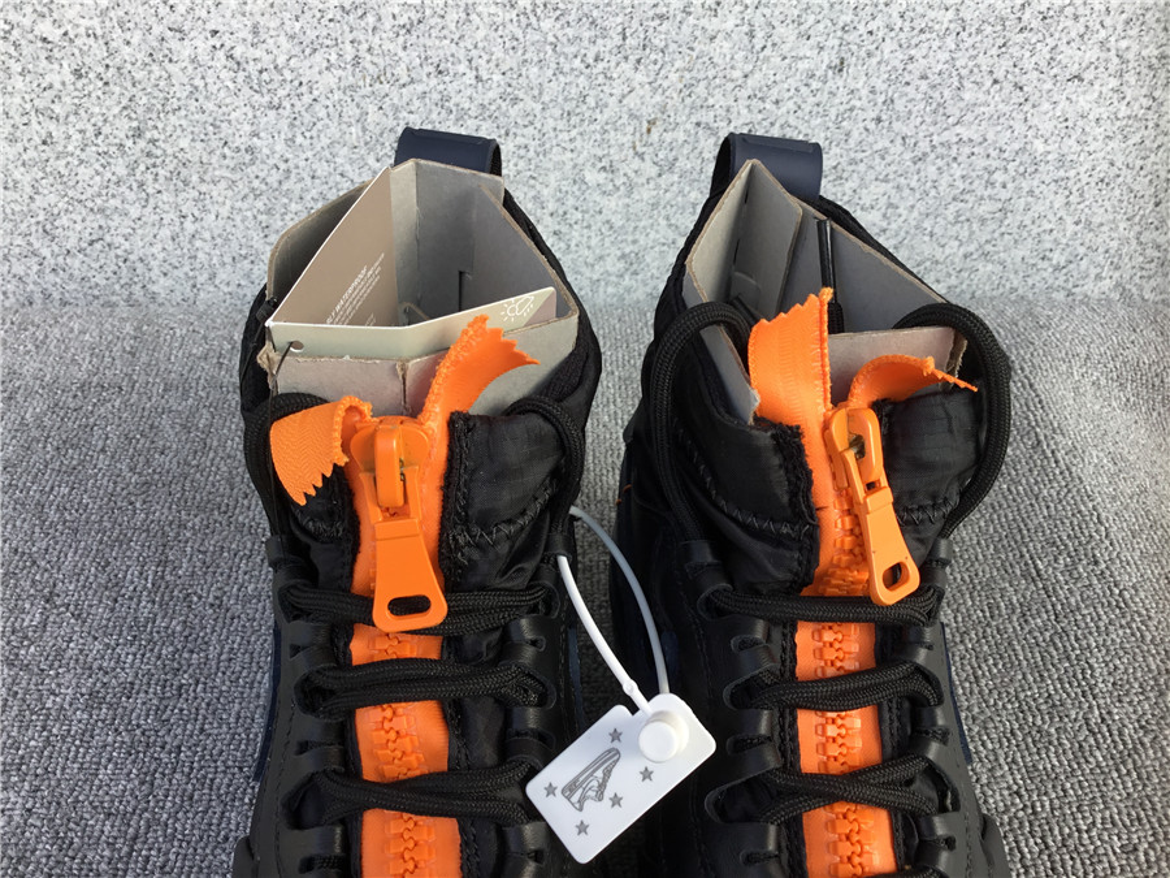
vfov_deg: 45.4
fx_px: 1048
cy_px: 439
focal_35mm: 31
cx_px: 585
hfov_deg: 58.4
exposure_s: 1/162
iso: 25
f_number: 2.4
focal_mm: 3.3
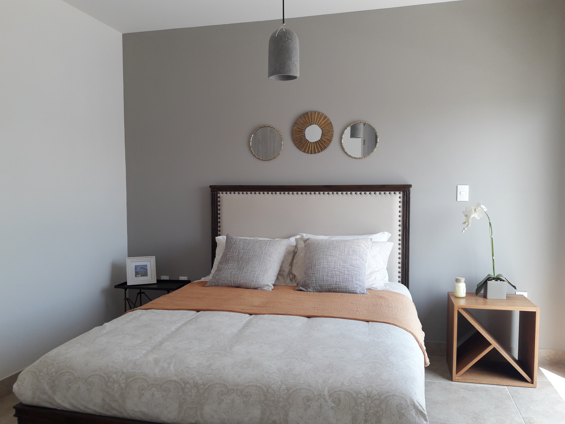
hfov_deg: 63.4
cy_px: 212
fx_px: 457
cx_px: 282
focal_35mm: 28
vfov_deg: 49.7
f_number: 1.9
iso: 40
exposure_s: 1/164
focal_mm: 3.7
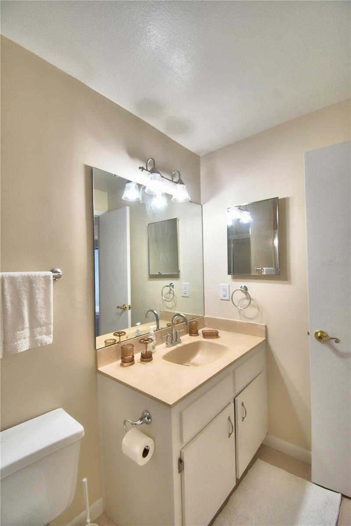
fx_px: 219
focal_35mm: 15
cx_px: 176
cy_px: 263
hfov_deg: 77.3
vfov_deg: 100.4
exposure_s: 1/60
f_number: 4.5
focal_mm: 10
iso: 400
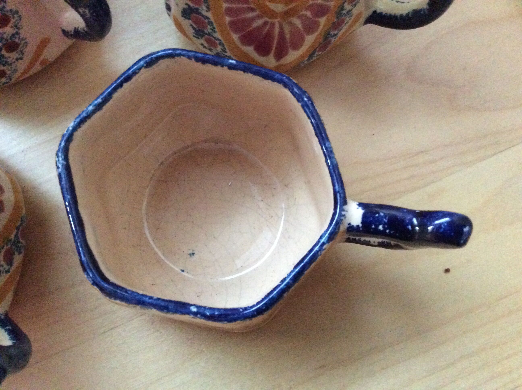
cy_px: 195
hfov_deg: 56.9
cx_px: 261
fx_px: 482
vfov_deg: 44.1
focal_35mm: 32
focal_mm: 3.3
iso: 640
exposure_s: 1/15
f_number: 2.4
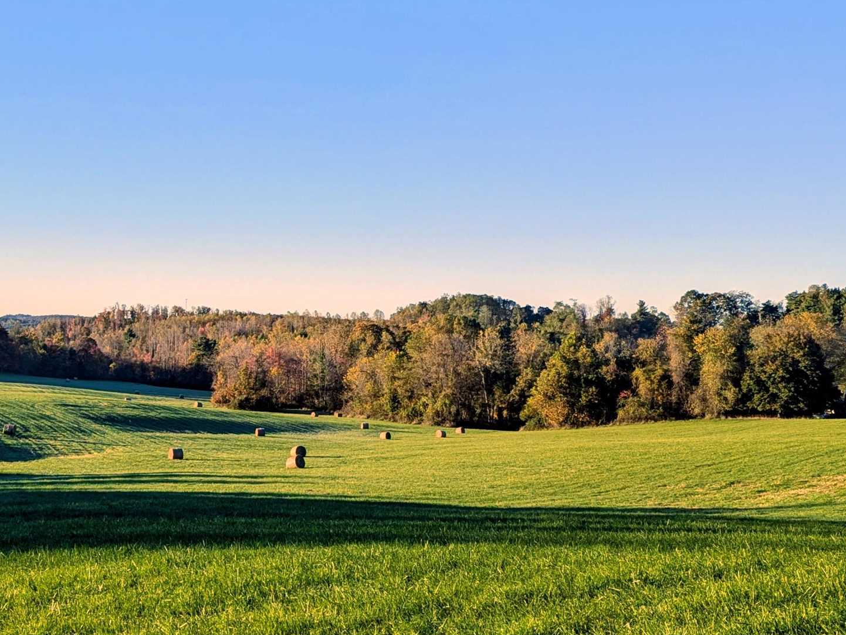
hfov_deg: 36.5
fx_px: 1247
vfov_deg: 28.5
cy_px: 271
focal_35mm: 51
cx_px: 203
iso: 45
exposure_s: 1/1019
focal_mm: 6.81
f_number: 1.85
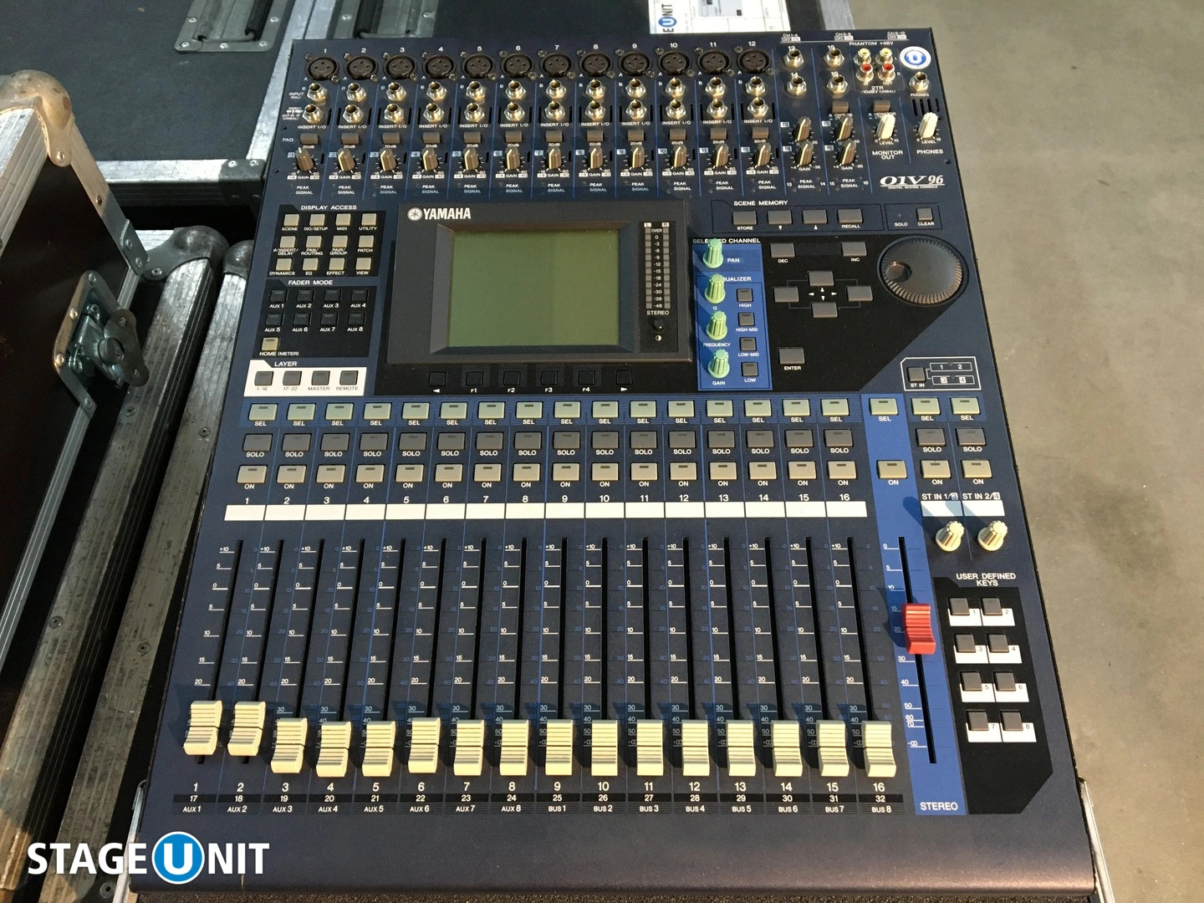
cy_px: 452
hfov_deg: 61.7
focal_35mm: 29
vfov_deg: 48.2
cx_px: 602
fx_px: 1009
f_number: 2.2
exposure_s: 1/33
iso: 200
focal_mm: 4.15
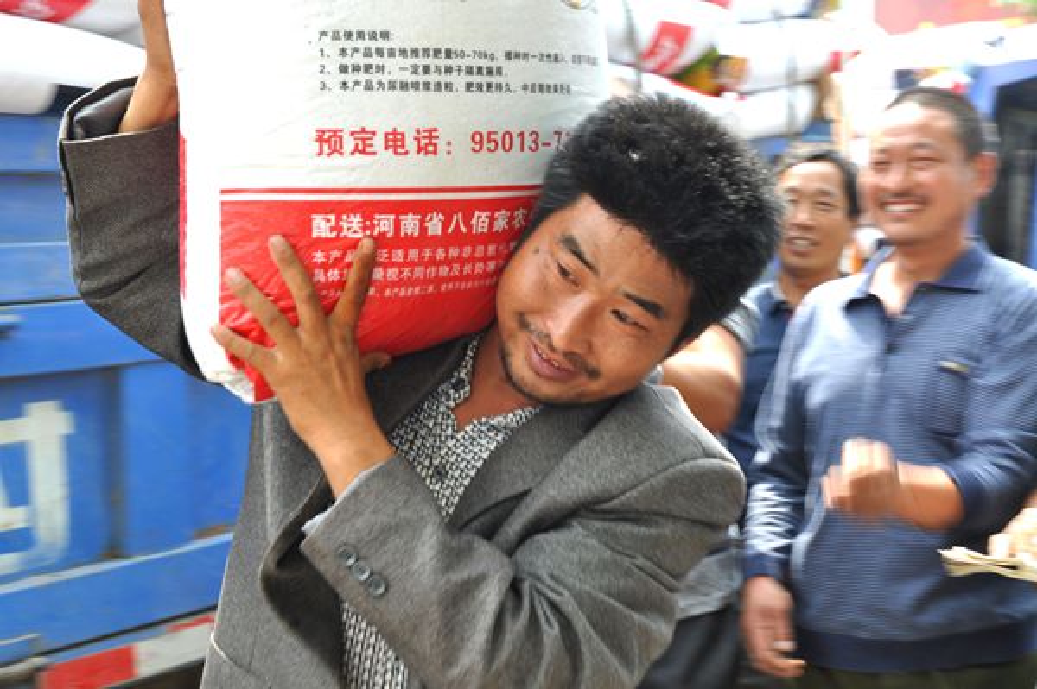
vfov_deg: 22.6
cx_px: 518
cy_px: 344
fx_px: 1727
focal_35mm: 60
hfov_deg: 33.4
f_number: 8
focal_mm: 40
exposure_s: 1/50
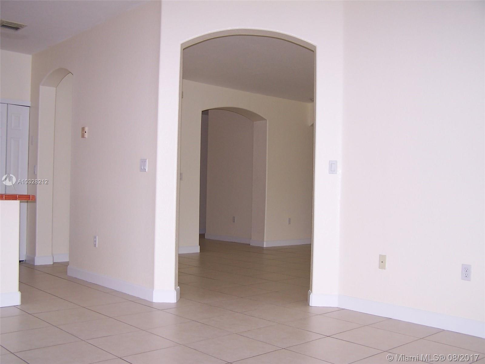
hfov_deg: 49.0
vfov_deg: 37.7
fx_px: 532
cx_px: 242
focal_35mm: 38
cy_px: 182
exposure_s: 1/60
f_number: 2.8
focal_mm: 6.3
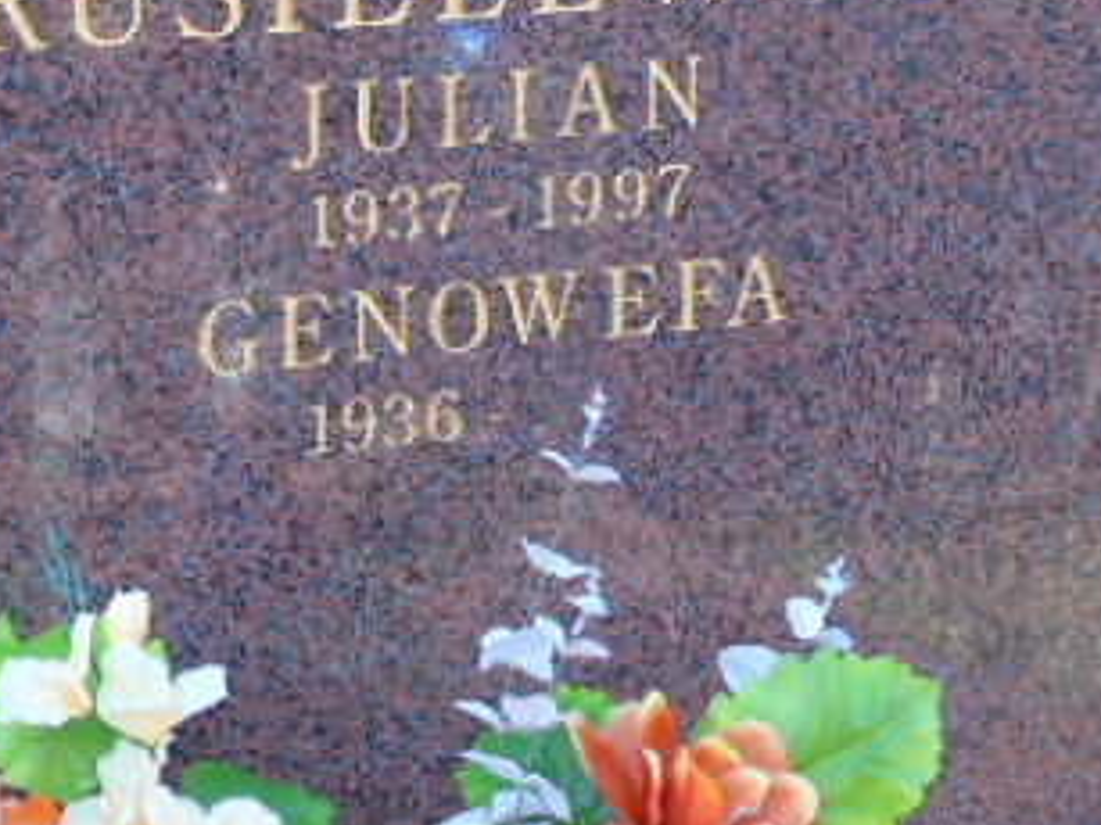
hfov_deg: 13.3
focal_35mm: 148
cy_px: 319
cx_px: 240
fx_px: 4705
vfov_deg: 10.0
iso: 80
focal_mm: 13
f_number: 4.7
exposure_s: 1/40
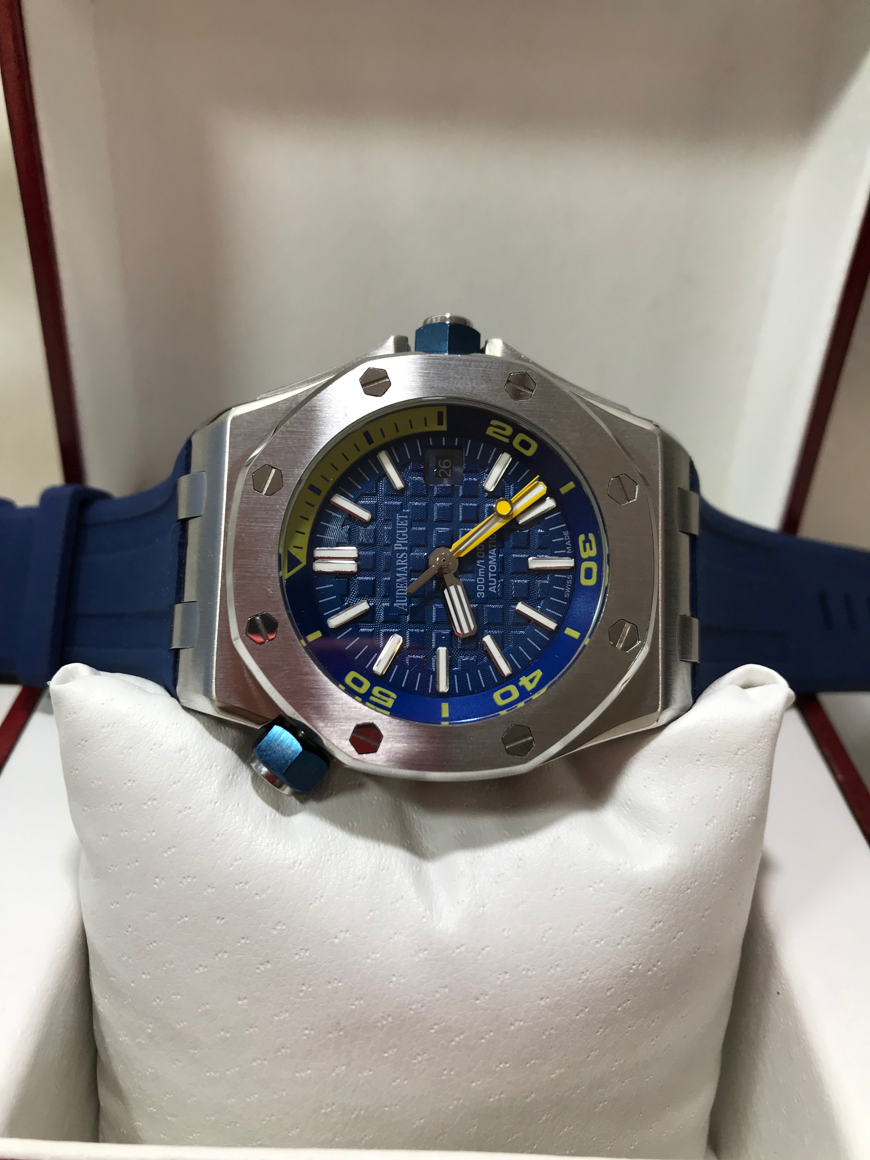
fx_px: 938
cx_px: 435
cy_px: 580
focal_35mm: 28
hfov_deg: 49.7
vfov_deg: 63.4
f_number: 1.8
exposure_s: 1/100
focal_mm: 3.99
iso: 32
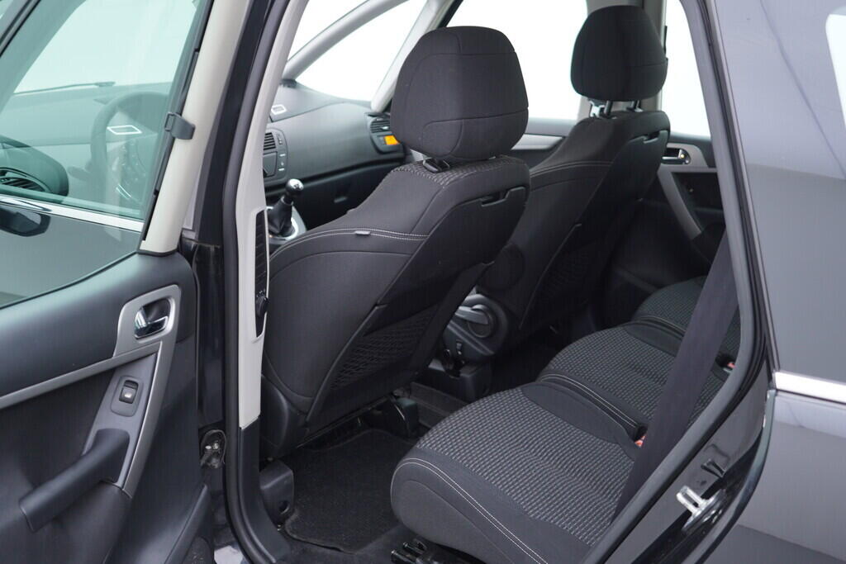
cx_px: 423
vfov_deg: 36.9
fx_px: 846
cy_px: 282
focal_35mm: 36
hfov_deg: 53.1
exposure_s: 1/40
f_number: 2.8
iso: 160
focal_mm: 24
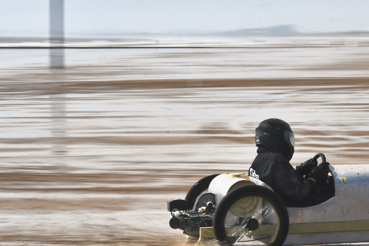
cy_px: 171
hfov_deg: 14.3
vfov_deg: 9.6
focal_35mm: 143
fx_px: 1464
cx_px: 277
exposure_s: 1/60
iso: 180
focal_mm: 55
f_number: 22
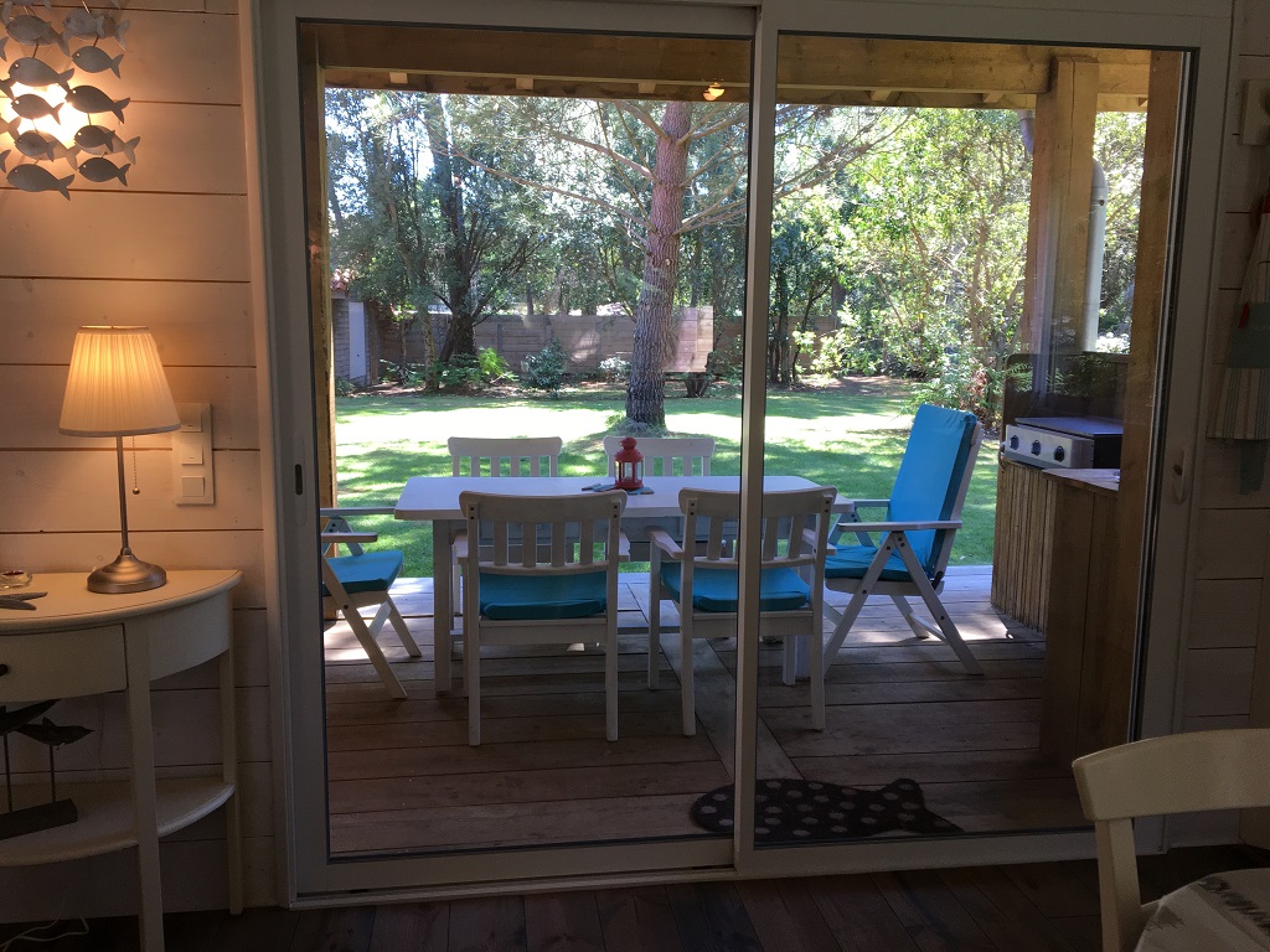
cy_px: 476
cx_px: 635
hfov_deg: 61.7
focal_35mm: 29
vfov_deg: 48.2
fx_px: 1064
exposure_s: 1/100
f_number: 2.2
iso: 40
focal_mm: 4.15
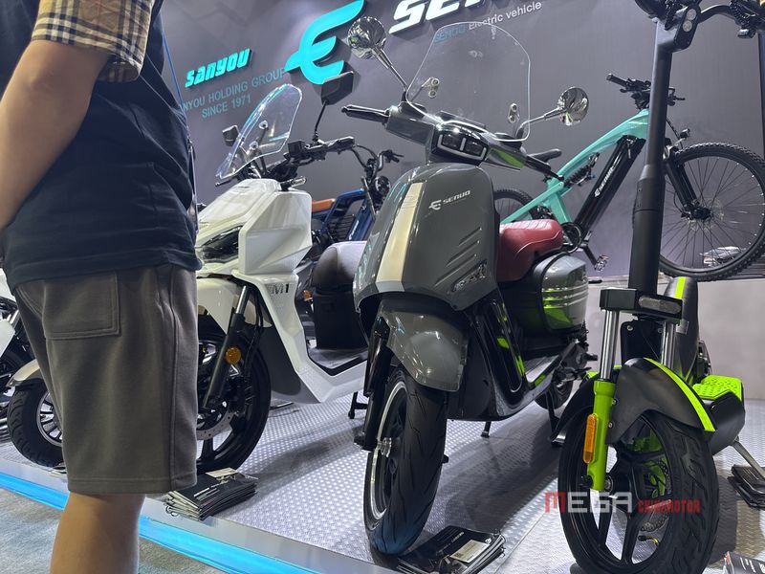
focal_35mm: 24
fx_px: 530
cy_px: 287
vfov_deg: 56.8
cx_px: 382
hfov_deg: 71.6
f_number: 1.78
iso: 125
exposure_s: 1/100
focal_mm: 6.76
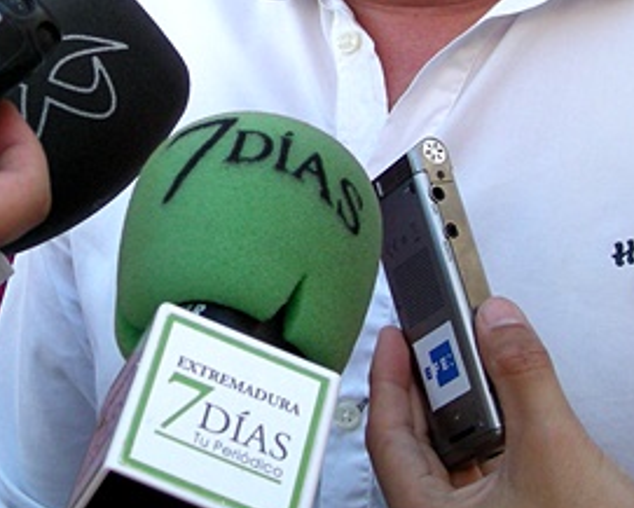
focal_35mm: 92
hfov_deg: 20.5
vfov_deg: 16.2
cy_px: -75
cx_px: 87
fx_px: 1727
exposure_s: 1/270
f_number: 2.8
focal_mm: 5.7
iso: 123
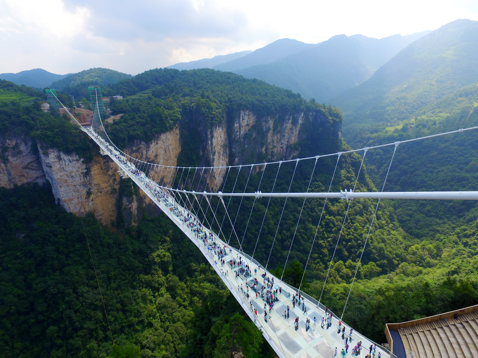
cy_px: 179
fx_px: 276
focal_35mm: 20
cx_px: 239
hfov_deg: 81.7
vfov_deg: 66.0
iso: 100
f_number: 2.8
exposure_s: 1/501
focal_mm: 3.6
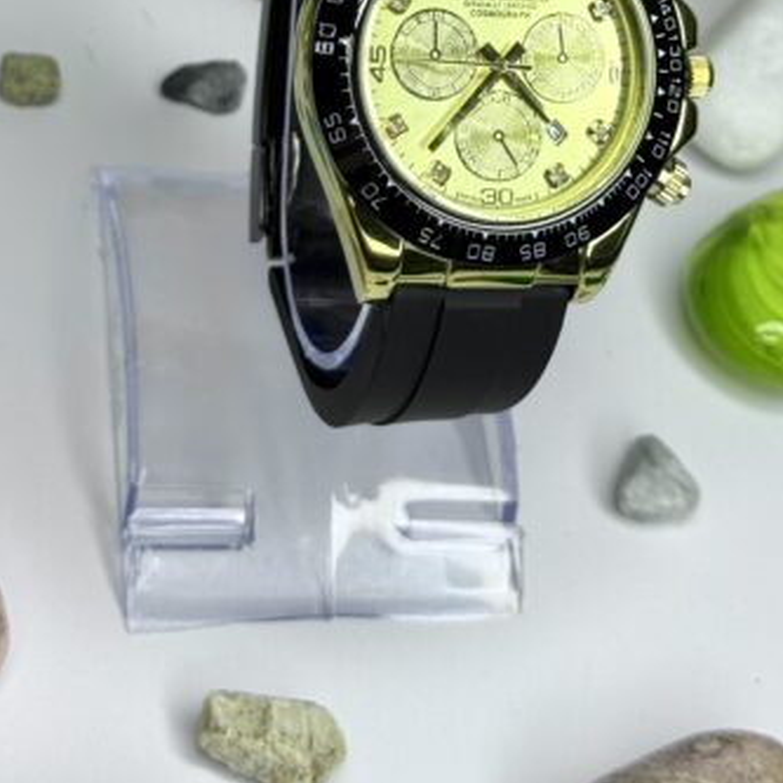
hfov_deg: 17.0
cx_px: 475
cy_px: -26
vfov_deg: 16.6
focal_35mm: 102
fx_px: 2610
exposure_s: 1/301
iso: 64
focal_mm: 6.76
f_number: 1.78
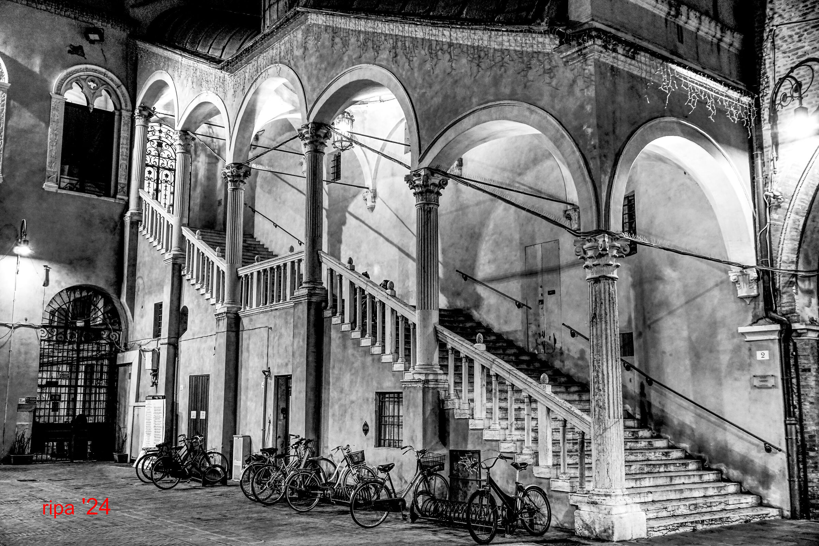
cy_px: 273
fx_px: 785
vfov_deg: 38.4
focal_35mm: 34
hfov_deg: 55.1
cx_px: 410
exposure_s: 1/60
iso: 5000
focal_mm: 23
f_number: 4
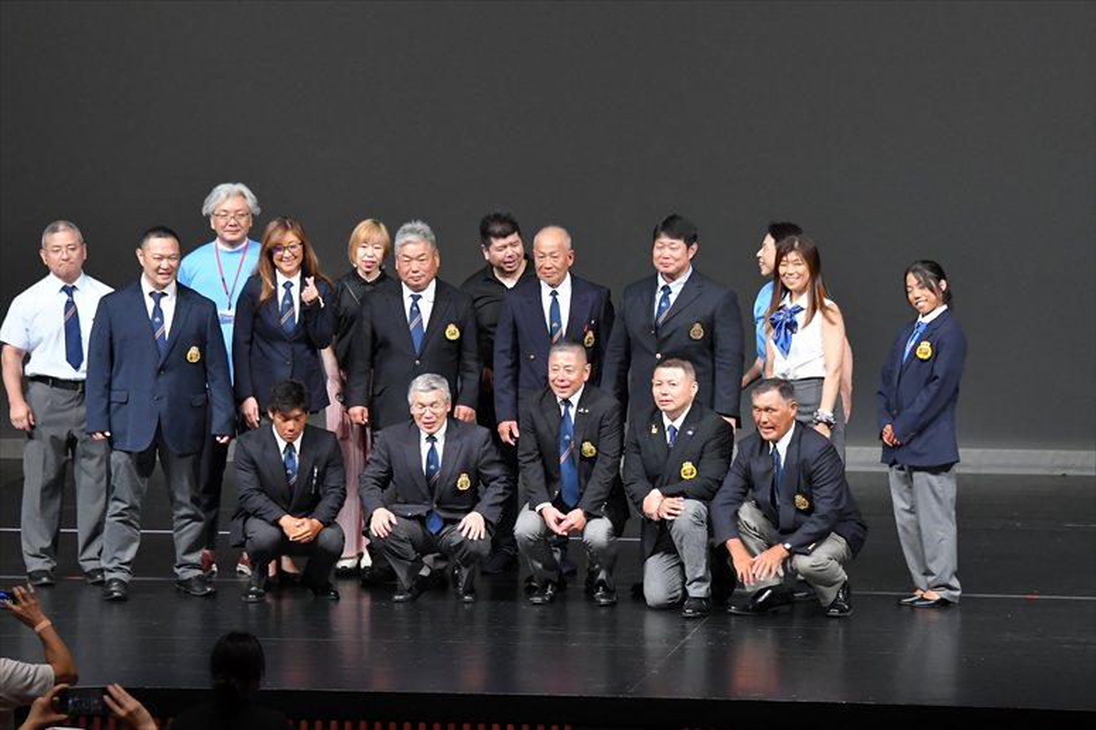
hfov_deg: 11.8
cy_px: 365
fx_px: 5295
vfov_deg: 7.9
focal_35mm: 174
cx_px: 548
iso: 4000
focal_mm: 116
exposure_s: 1/400
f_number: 5.6
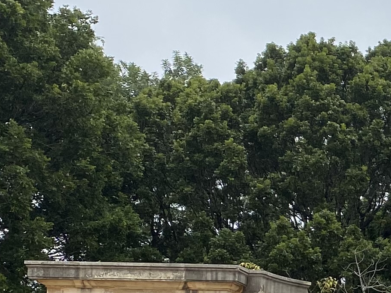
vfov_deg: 12.5
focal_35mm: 115
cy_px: 371
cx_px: 653
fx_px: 1299
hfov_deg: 15.3
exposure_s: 1/1653
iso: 32
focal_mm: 4.25
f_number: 1.8
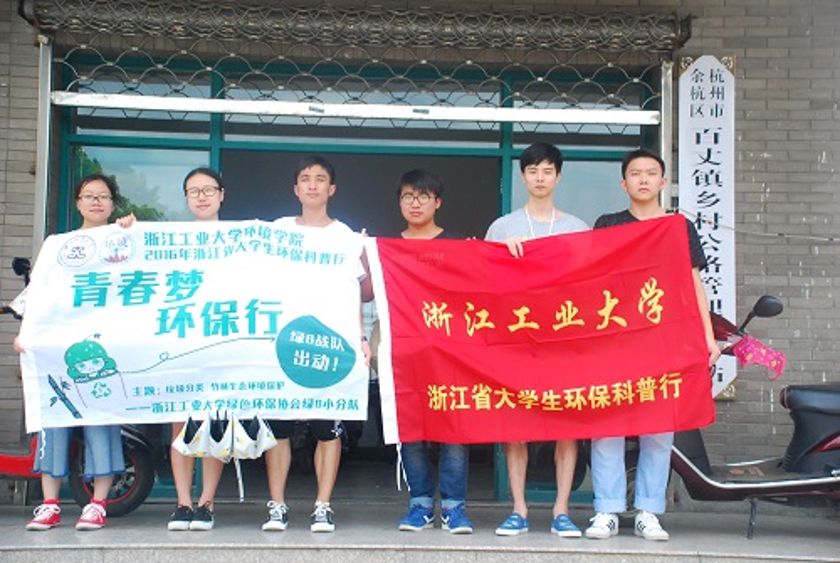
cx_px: 420
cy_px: 282
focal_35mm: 52
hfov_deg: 37.8
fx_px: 1227
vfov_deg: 25.8
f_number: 8
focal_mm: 35
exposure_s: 1/1250
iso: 800
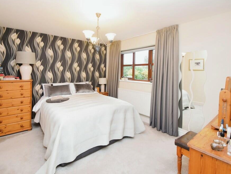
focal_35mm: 17
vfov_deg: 74.7
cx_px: 114
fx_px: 113
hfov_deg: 91.0
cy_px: 86
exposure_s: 1/80
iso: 800
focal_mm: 10
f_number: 4.5
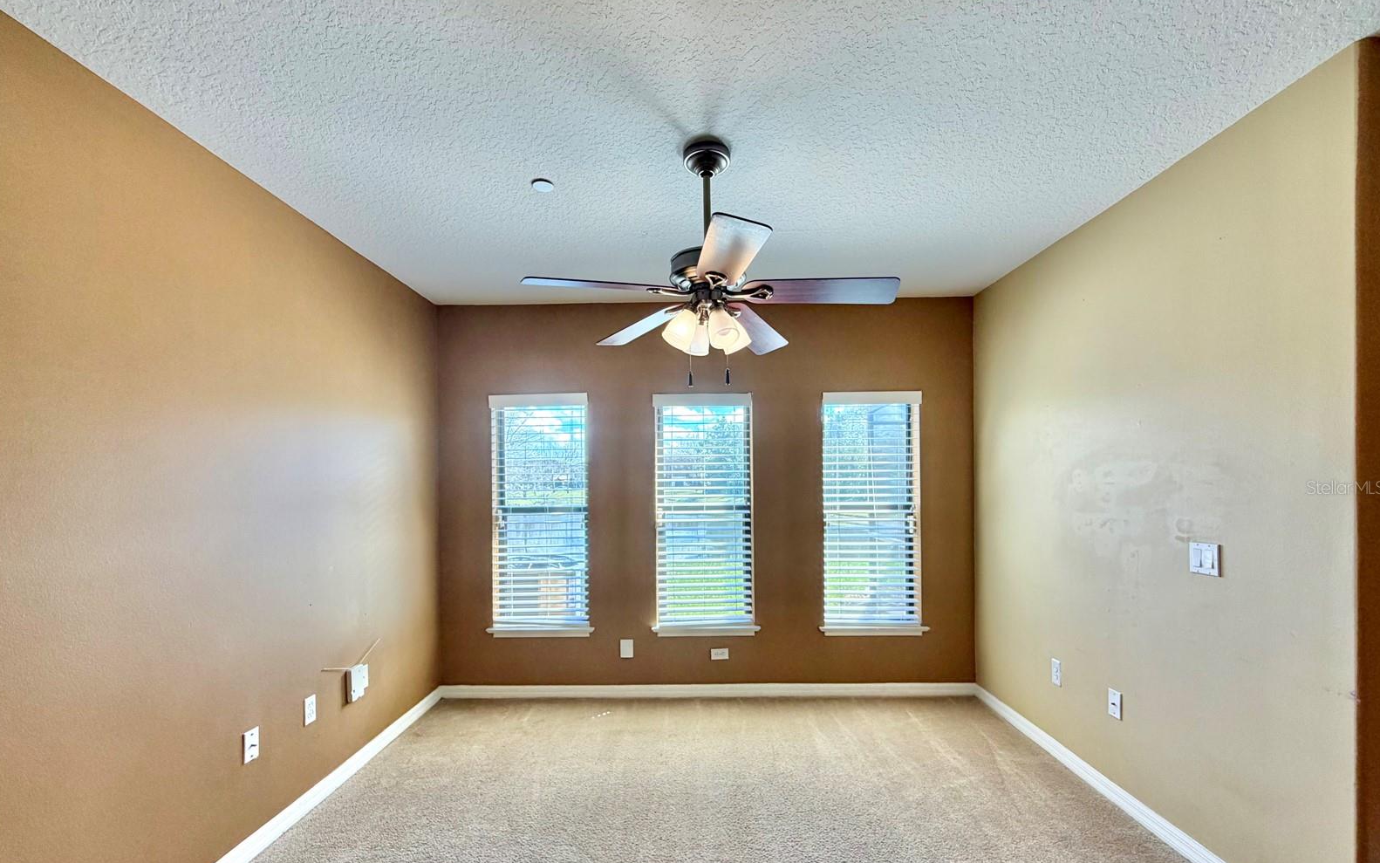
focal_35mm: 15
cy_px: 487
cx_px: 691
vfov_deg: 74.5
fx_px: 564
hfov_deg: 101.5
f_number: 2.2
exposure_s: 1/120
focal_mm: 2.22
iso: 125
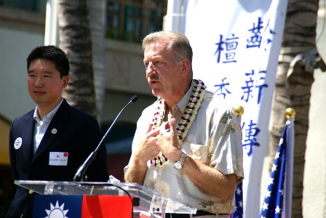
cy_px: 109
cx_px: 163
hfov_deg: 6.9
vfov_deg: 4.6
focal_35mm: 300
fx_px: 2720
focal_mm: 200
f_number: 7.1
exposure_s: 1/400
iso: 100
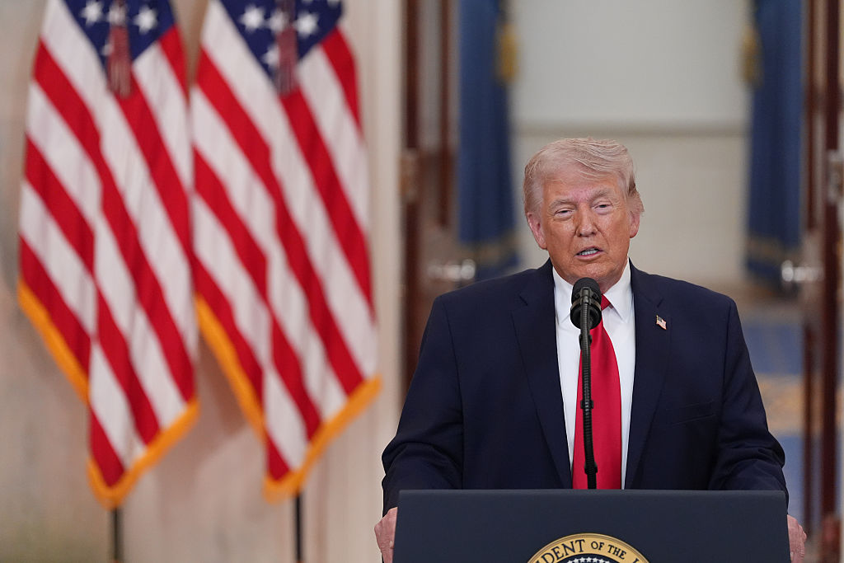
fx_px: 4689
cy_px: 282
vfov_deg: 6.9
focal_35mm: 200
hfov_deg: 10.3
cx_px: 422
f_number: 3.5
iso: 4000
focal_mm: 200
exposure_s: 1/500
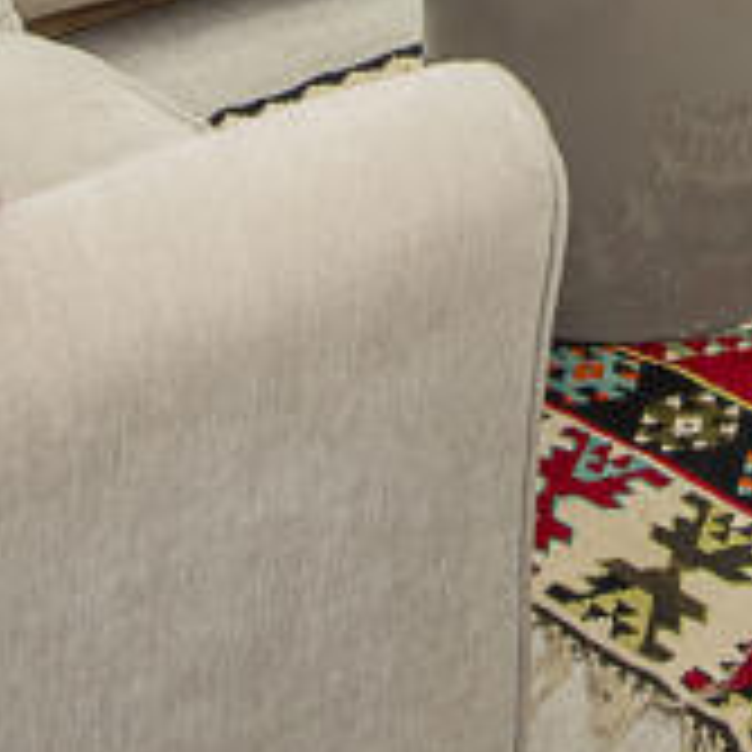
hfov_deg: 22.2
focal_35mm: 73
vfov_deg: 17.3
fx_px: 1794
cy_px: -747
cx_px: 860
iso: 400
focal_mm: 14
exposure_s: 1/30
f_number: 5.6
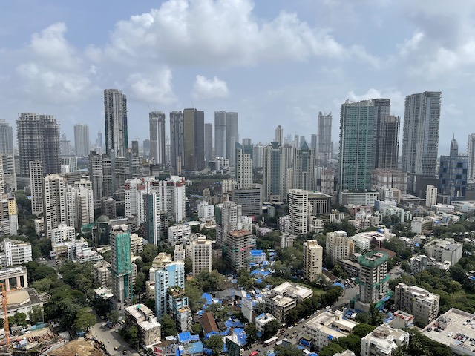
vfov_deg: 53.1
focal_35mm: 26
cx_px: 238
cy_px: 178
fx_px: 357
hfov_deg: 67.3
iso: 32
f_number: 1.6
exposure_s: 1/5917
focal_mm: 5.1
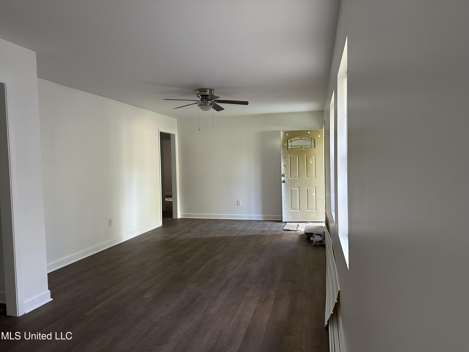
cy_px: 176
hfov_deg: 71.6
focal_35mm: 24
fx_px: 325
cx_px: 234
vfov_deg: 56.8
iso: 250
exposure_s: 1/60
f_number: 1.78
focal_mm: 6.86
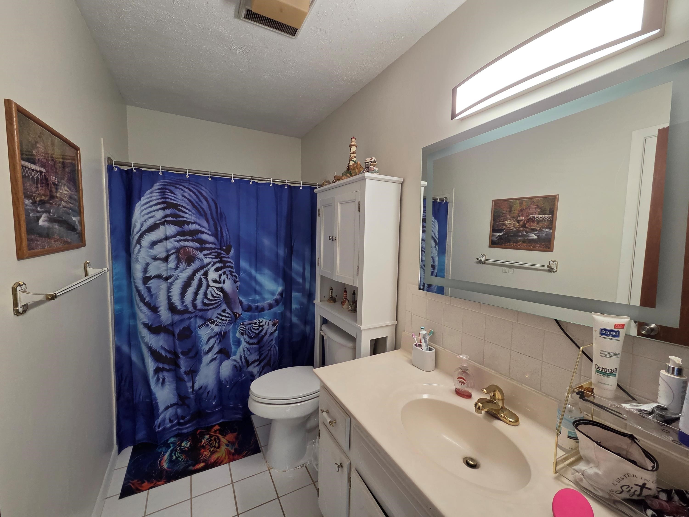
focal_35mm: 13
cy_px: 258
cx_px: 344
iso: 200
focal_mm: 2.2
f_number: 2.2
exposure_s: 1/120
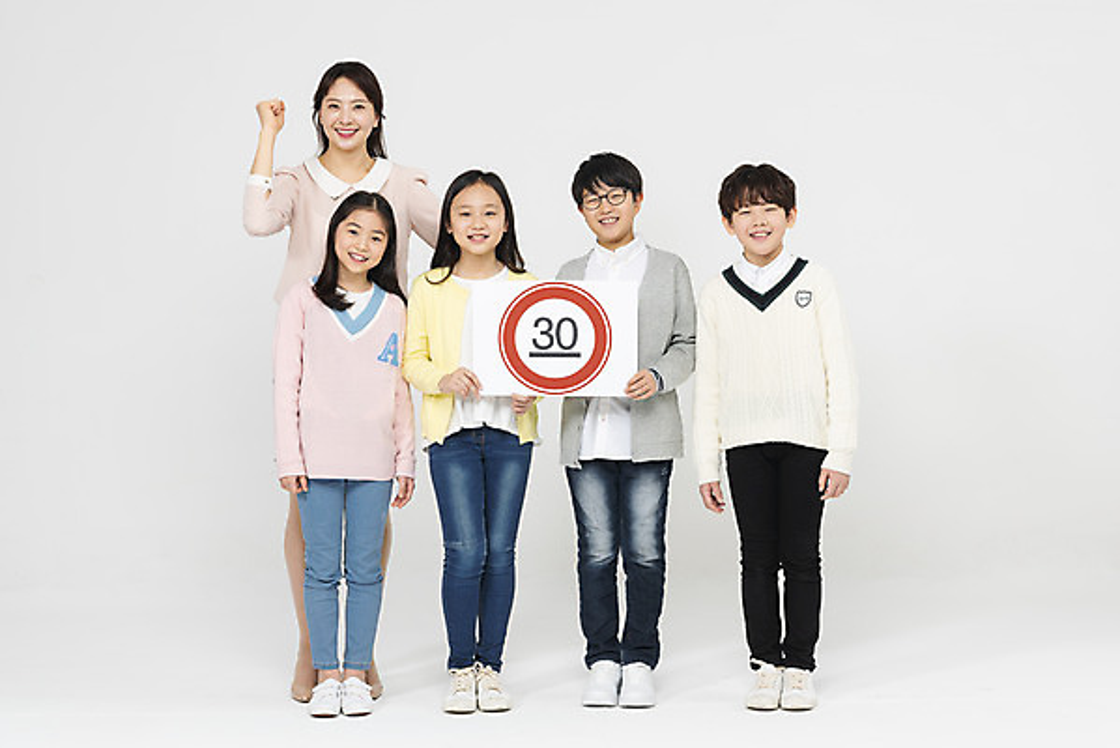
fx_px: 1930
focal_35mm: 62
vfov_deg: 21.9
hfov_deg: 32.4
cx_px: 560
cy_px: 374
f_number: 16
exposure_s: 1/125
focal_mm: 62
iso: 100
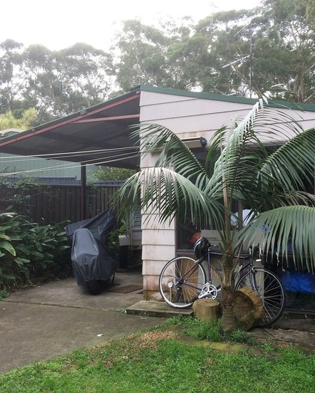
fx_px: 478
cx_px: 150
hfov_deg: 36.5
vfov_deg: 44.7
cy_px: 210
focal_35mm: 41
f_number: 2.2
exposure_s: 1/295
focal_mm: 4.15
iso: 32
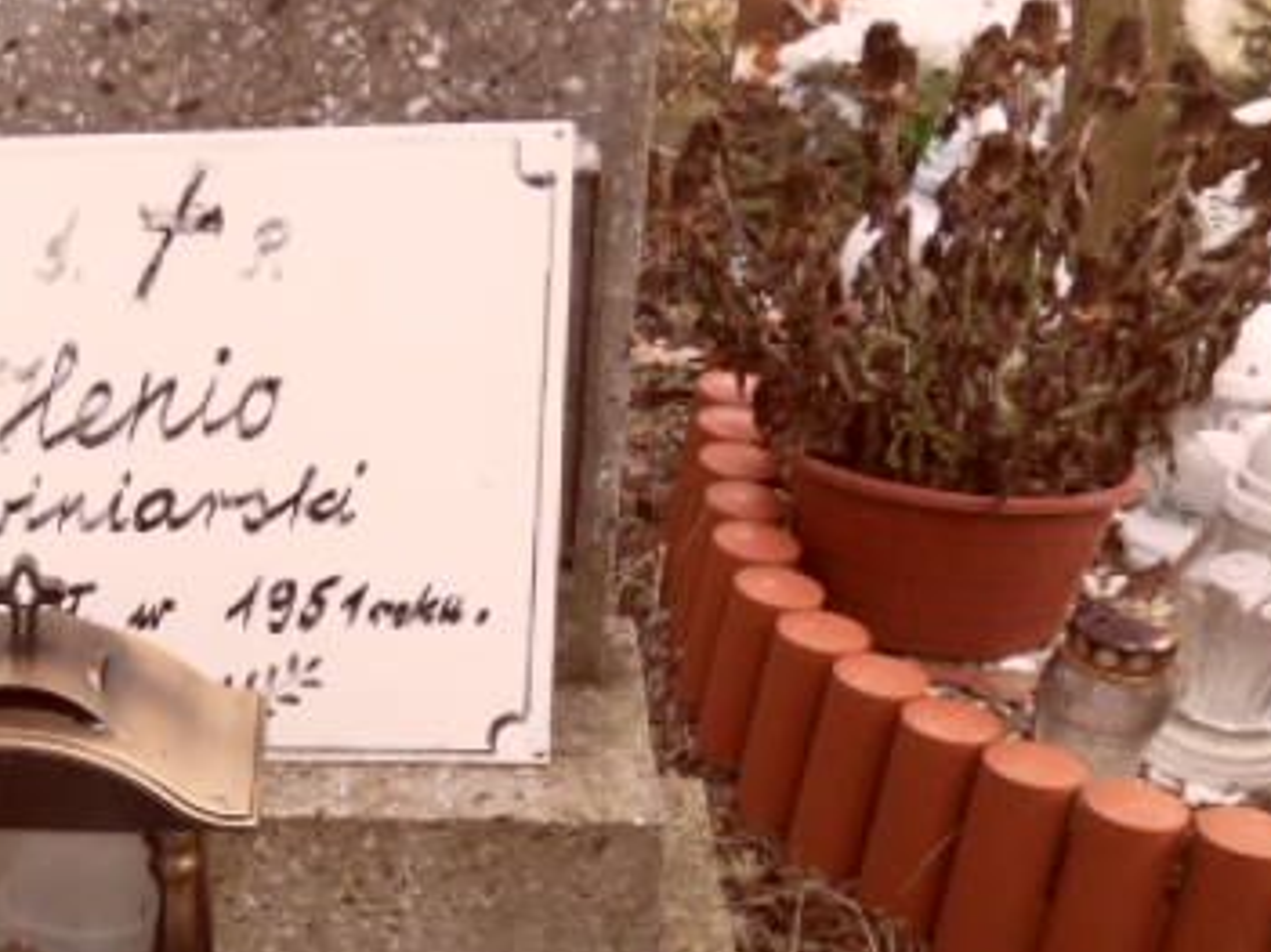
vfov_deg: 20.5
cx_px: -123
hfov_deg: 25.7
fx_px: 2569
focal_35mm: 70
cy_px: 894
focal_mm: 3.9
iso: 80
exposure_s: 1/125
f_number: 3.2
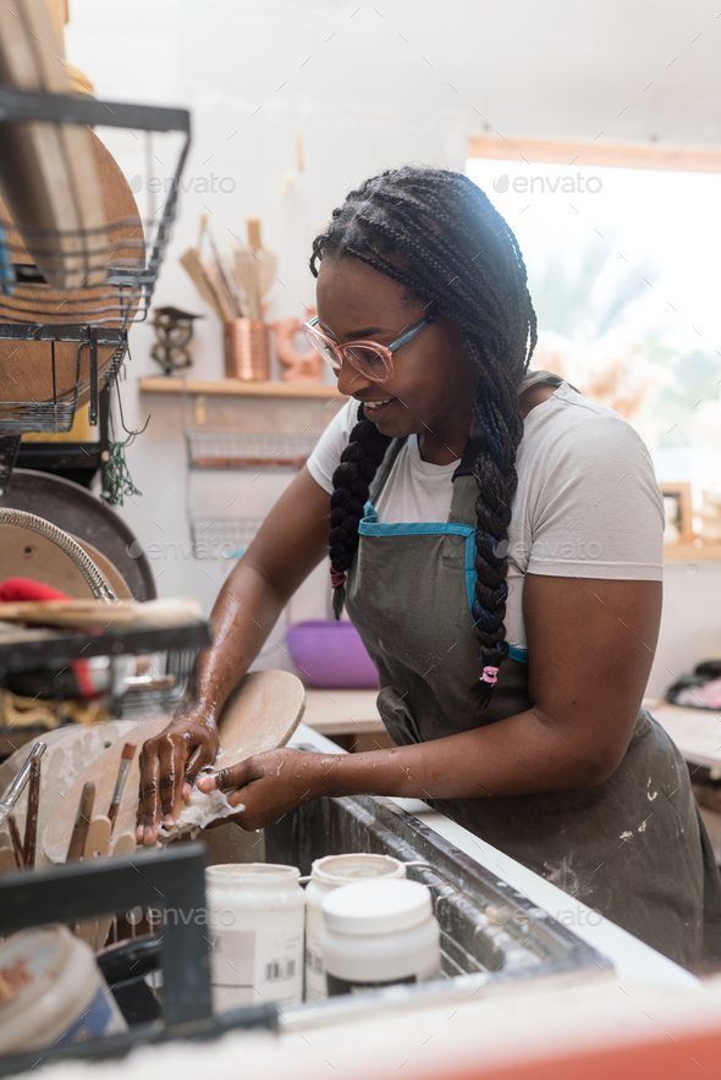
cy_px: 540
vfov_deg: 54.4
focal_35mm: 35
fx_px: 1051
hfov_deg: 37.9
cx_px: 360
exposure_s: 1/250
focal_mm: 35
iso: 100
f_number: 2.5
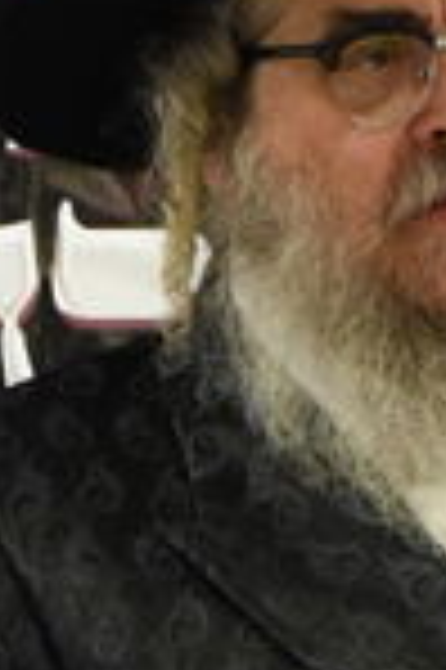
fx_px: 15384
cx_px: 451
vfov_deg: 2.5
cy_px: 400
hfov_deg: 1.7
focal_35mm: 826
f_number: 6.3
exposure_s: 1/250
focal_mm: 120
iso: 5600
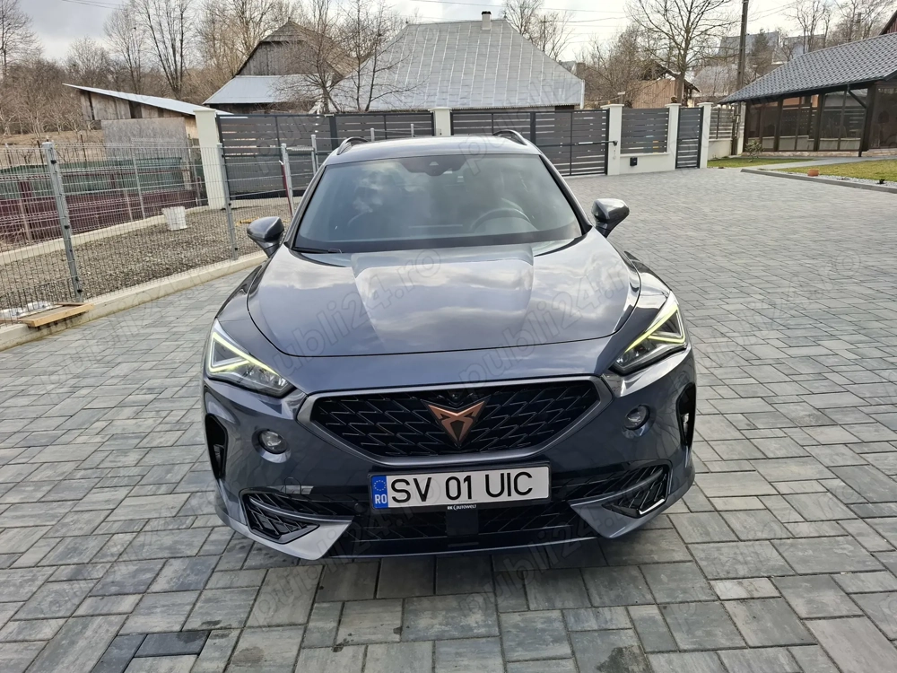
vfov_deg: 58.9
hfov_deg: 73.9
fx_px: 596
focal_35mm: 23
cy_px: 336
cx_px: 448
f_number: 1.8
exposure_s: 1/1287
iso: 50
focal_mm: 5.54
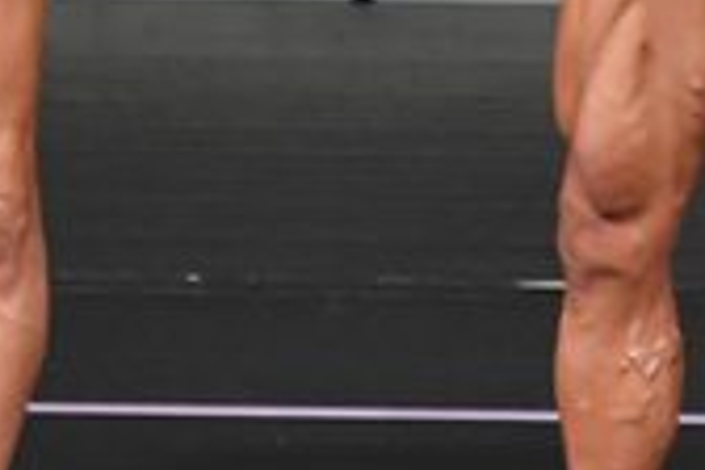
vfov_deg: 0.9
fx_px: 28511
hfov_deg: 1.4
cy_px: -176
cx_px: 1165
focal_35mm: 1456
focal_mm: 210
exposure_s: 1/400
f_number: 5.6
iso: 4000
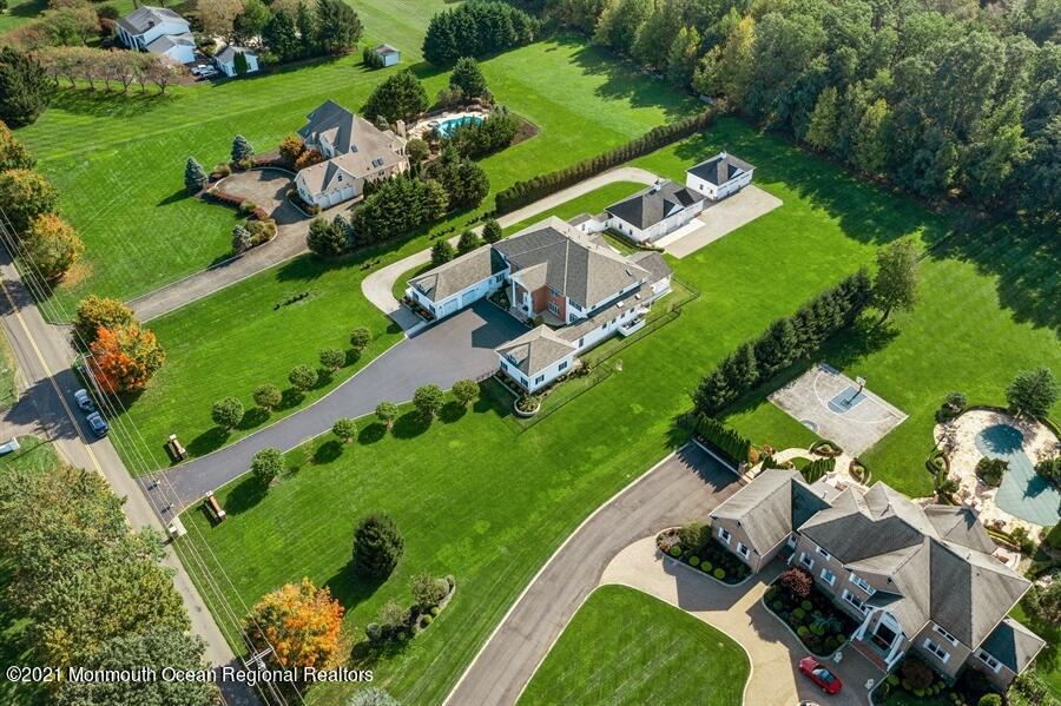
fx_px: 825
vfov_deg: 46.4
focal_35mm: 28
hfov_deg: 65.5
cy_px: 353
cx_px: 530
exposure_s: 1/40
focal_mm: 10.26
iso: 100
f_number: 3.2
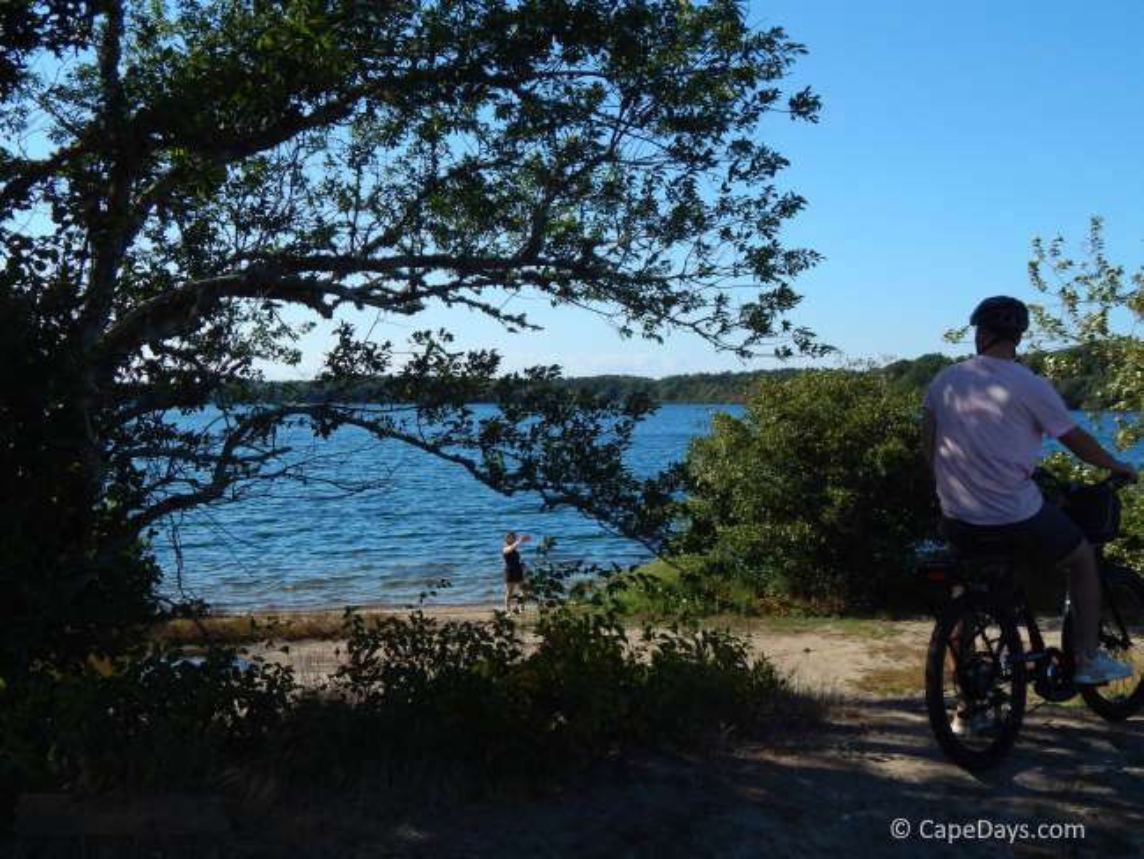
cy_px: 430
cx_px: 572
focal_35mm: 38
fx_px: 1256
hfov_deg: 49.0
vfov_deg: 37.7
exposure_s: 1/1250
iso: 125
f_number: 3.4
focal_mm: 6.8
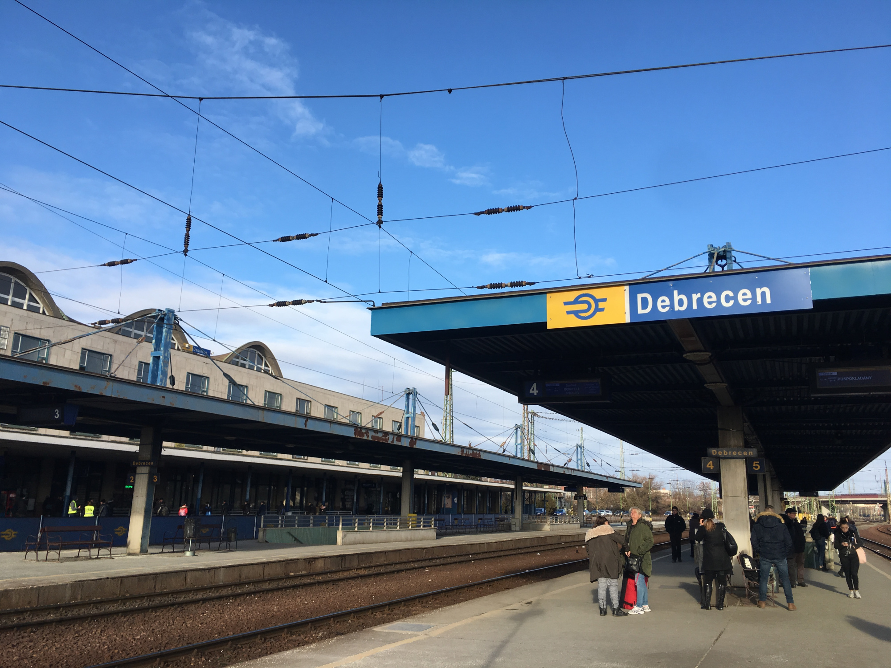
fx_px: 746
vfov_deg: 48.2
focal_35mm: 29
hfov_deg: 61.7
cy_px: 334
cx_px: 446
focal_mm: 4.15
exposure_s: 1/884
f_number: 2.2
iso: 25
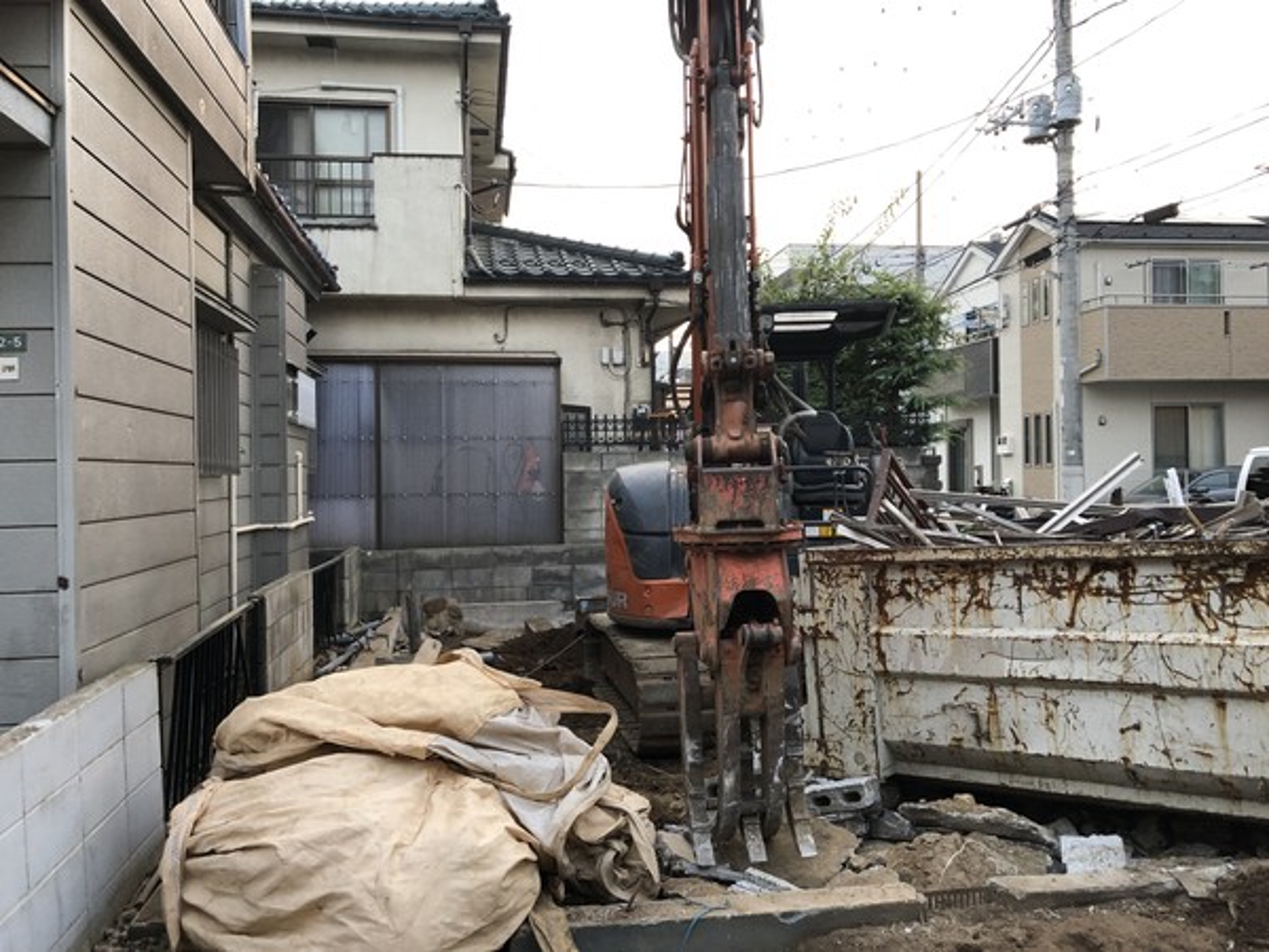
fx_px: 1026
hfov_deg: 63.4
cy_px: 476
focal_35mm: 28
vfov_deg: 49.7
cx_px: 634
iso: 40
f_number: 1.8
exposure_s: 1/24
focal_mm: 3.99
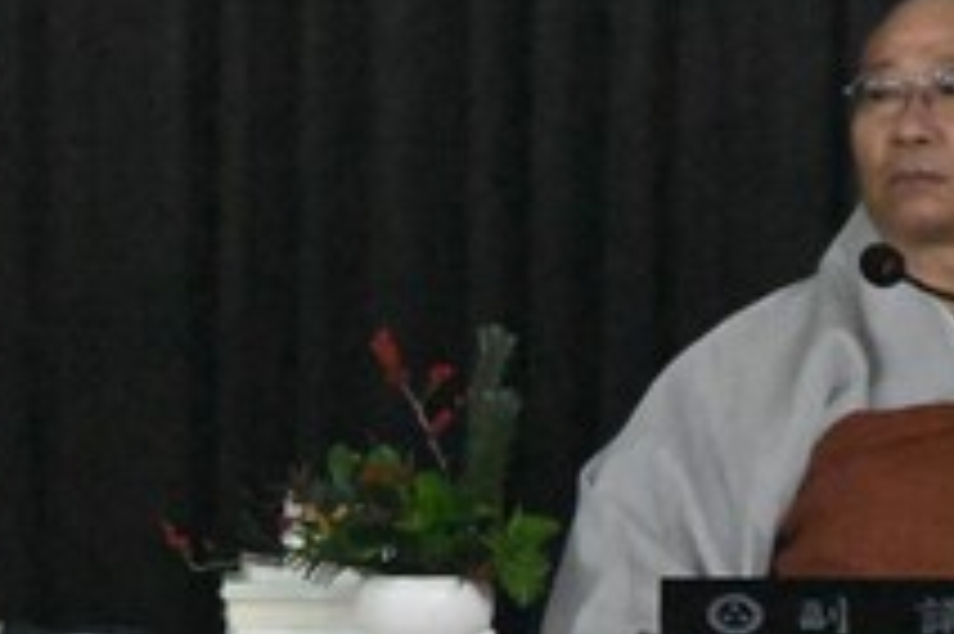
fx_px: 18615
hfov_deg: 2.9
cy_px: -85
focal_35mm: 703
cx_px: -788
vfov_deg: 2.0
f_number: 6.3
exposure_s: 1/400
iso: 20000
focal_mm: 155
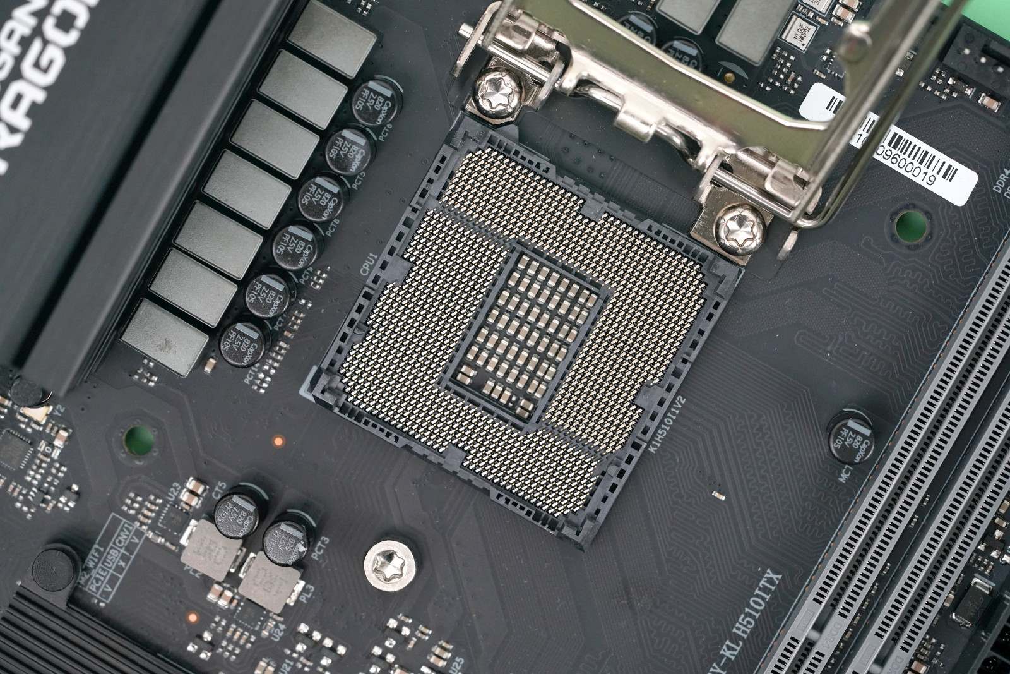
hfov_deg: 22.6
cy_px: 337
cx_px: 505
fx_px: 2525
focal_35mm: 90
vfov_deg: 15.2
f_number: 6.3
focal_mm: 90
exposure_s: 1/160
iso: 2000
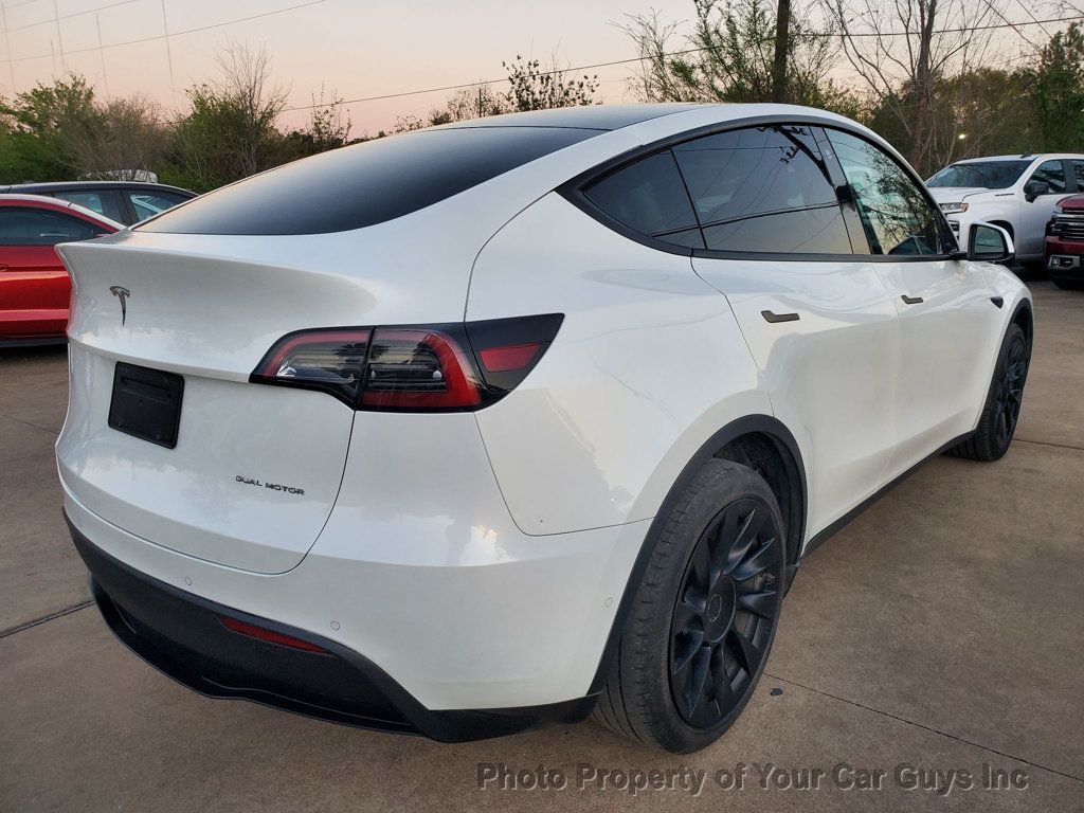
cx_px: 542
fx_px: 814
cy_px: 406
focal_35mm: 26
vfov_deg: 53.1
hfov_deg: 67.3
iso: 125
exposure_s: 1/120
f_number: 2.4
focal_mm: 4.3
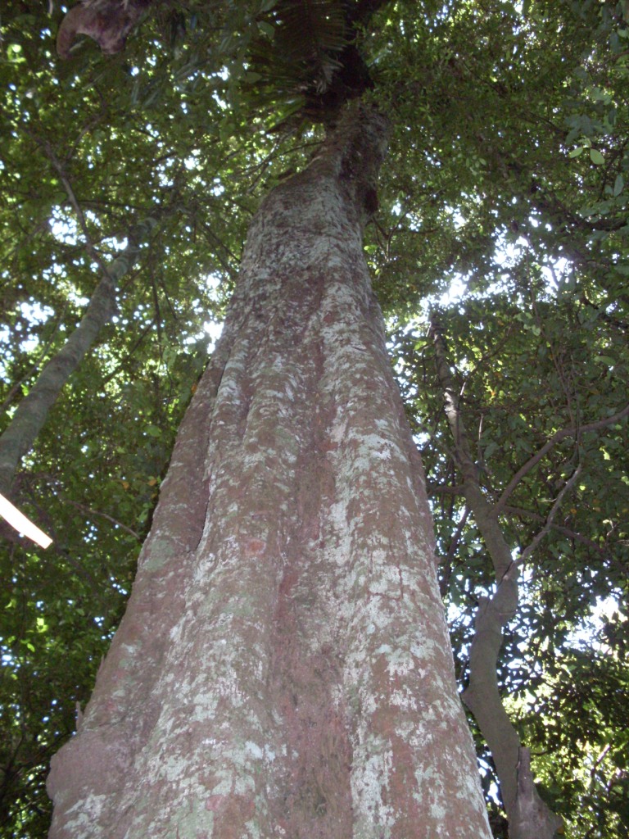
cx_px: 314
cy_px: 420
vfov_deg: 49.0
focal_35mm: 38
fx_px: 921
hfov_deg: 37.7
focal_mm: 6.3
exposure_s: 1/45
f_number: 2.8
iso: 240
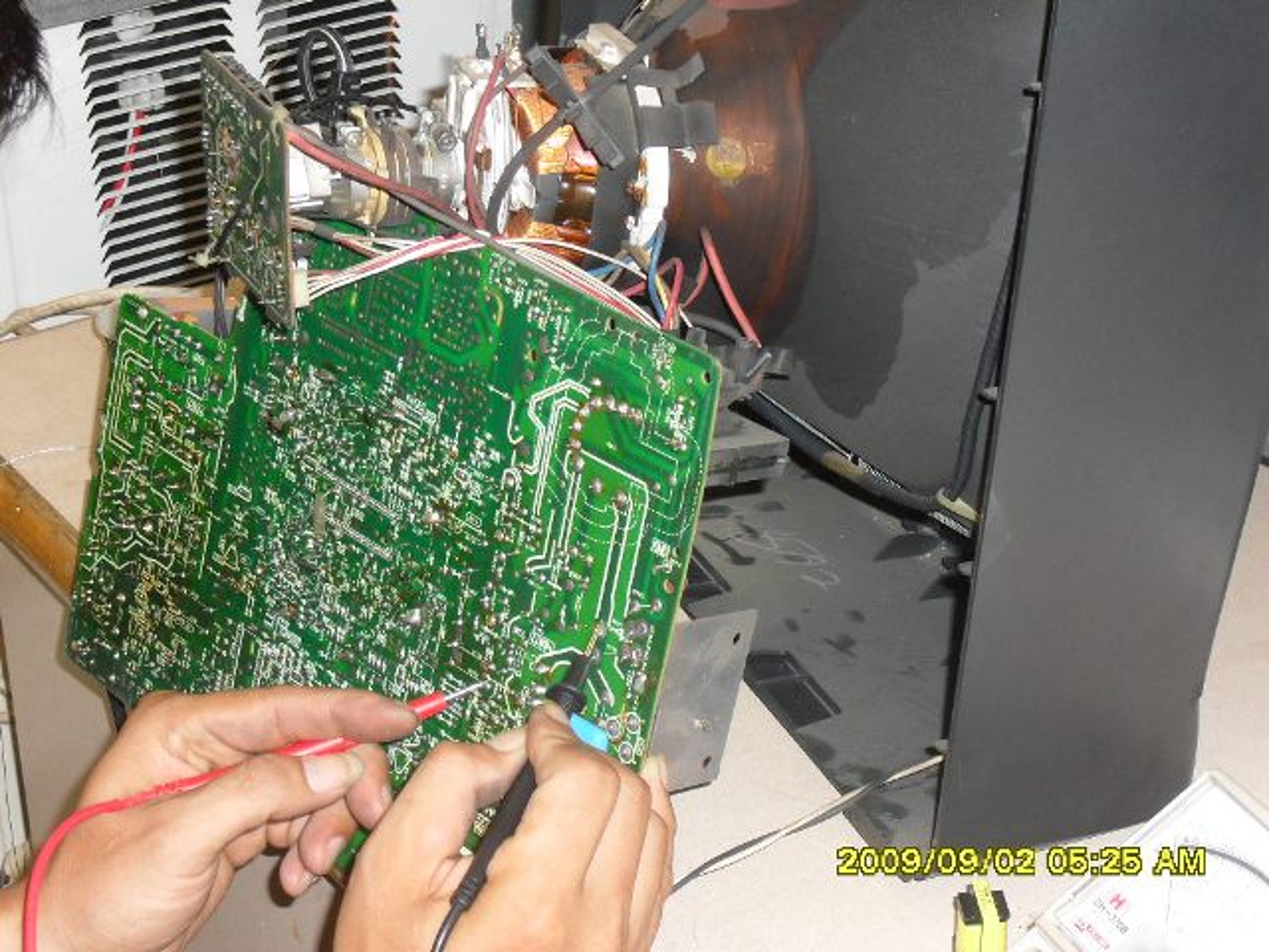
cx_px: 634
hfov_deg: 25.3
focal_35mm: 77
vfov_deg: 19.1
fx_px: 2823
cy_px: 476
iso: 200
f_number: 5
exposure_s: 1/60
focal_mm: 13.6
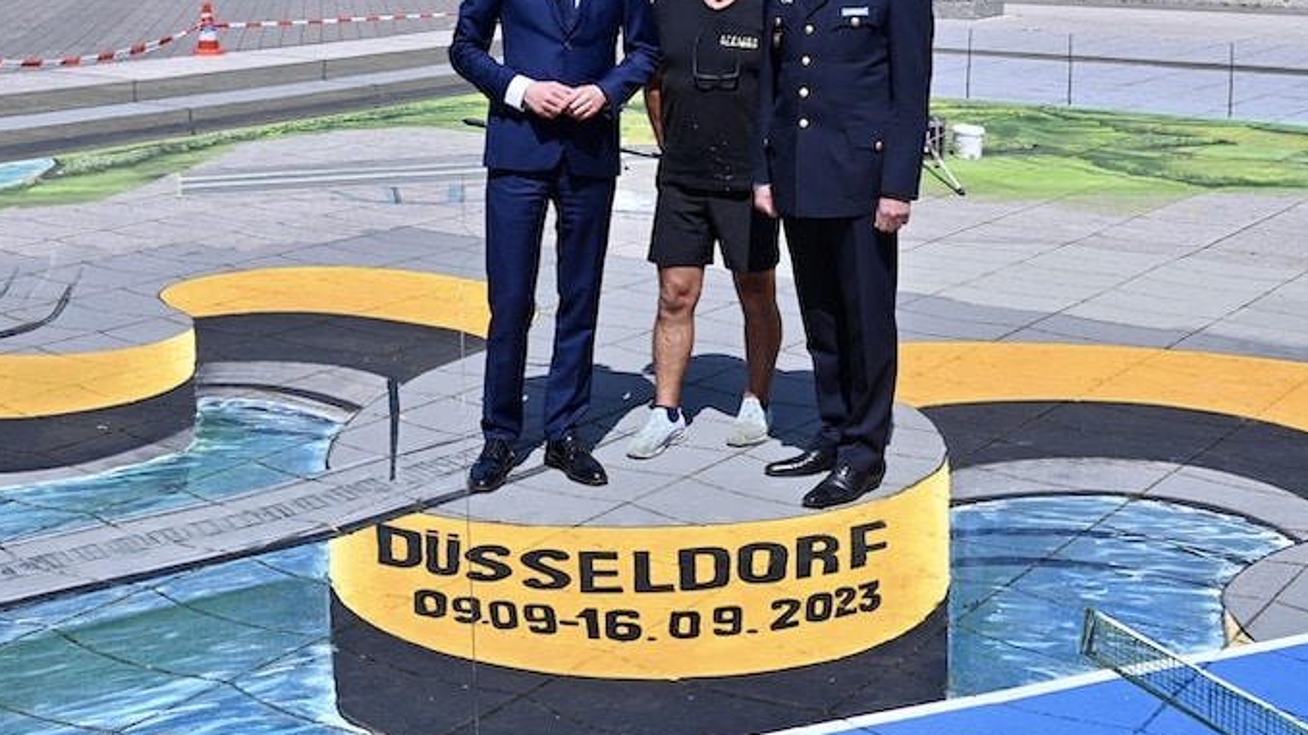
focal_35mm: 57
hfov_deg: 36.5
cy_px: 186
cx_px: 791
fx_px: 1976
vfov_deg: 20.9
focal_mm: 36
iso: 100
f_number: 13
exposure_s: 1/125
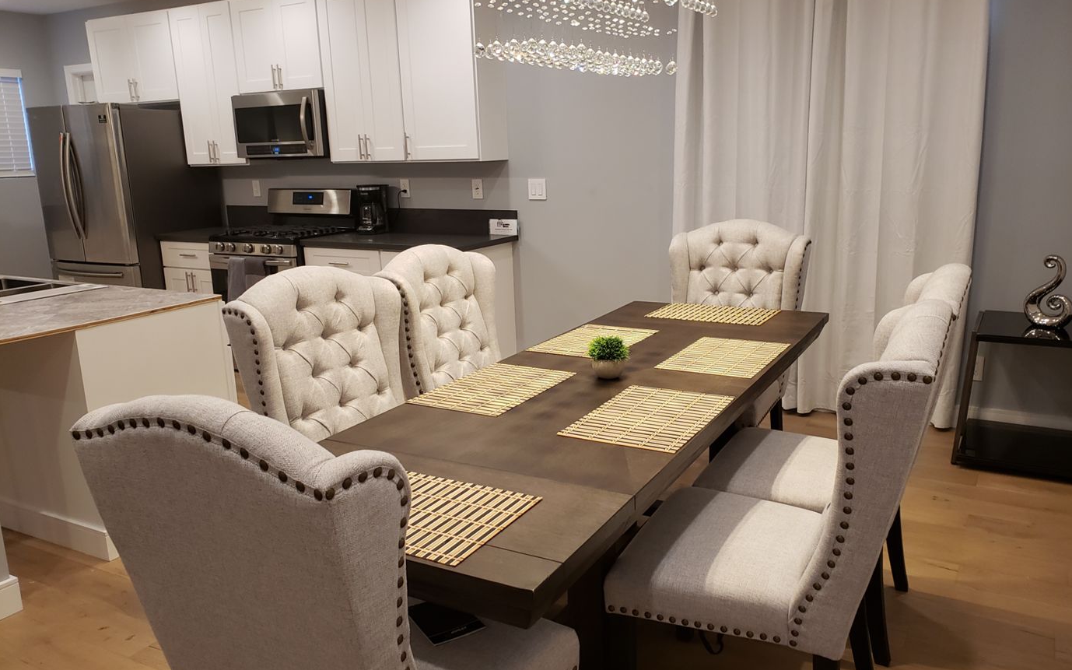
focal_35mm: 28
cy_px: 336
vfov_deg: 44.5
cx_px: 541
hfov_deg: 66.5
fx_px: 818
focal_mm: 4.3
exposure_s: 1/60
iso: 250
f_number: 2.4
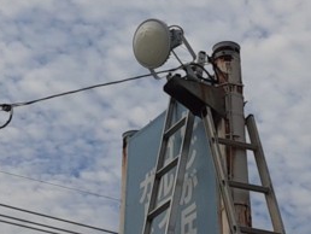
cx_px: 147
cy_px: 51
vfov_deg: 13.8
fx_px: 962
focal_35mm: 107
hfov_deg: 18.4
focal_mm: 2.91
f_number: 1.9
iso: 40
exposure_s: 1/2217
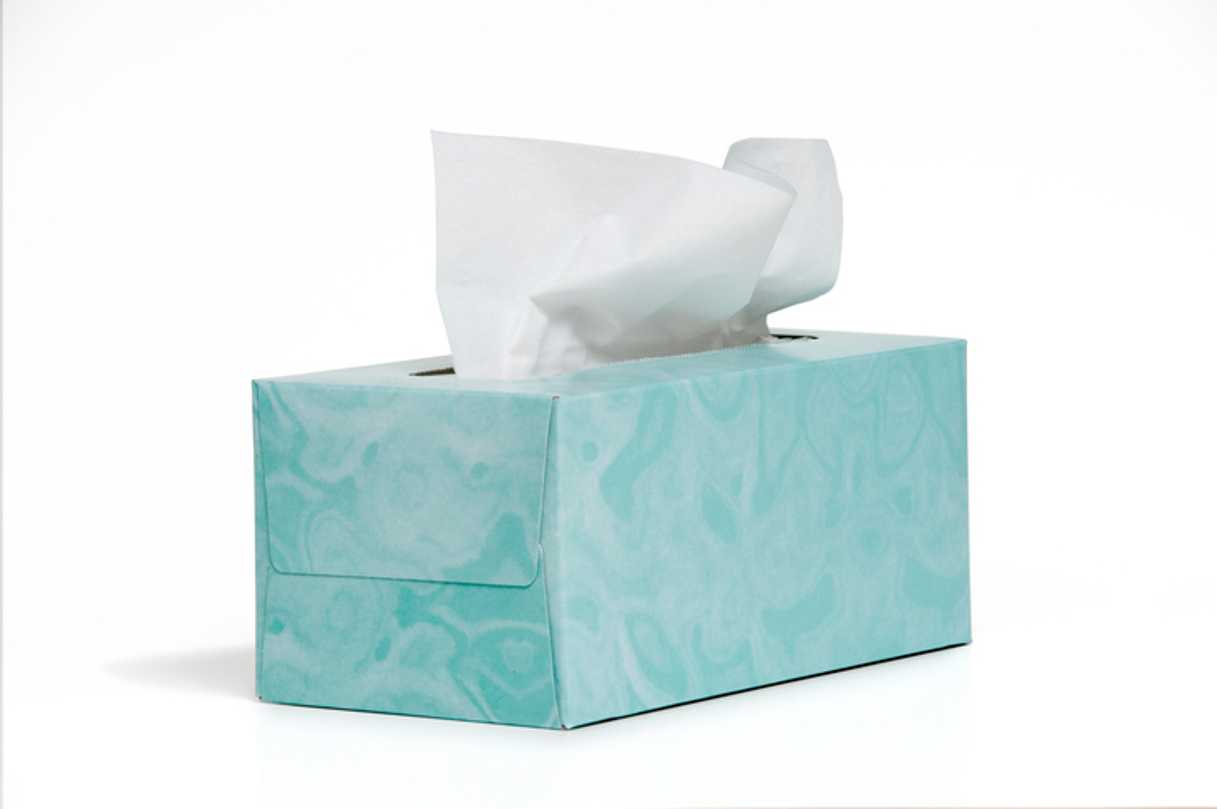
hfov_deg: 10.2
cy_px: 404
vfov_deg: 6.8
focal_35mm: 202
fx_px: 6839
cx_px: 608
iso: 500
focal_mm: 135
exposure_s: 1/60
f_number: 16
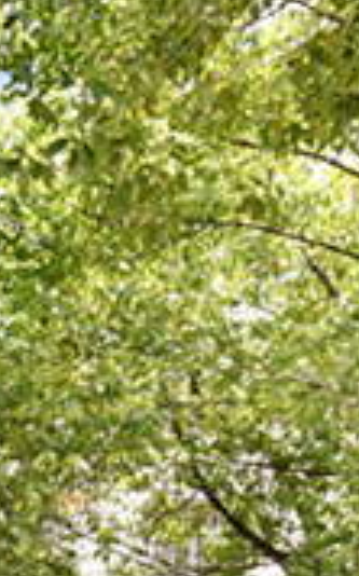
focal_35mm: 98
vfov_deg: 19.0
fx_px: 1537
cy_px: 833
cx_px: -537
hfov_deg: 11.0
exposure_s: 1/160
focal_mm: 15
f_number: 11
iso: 1000
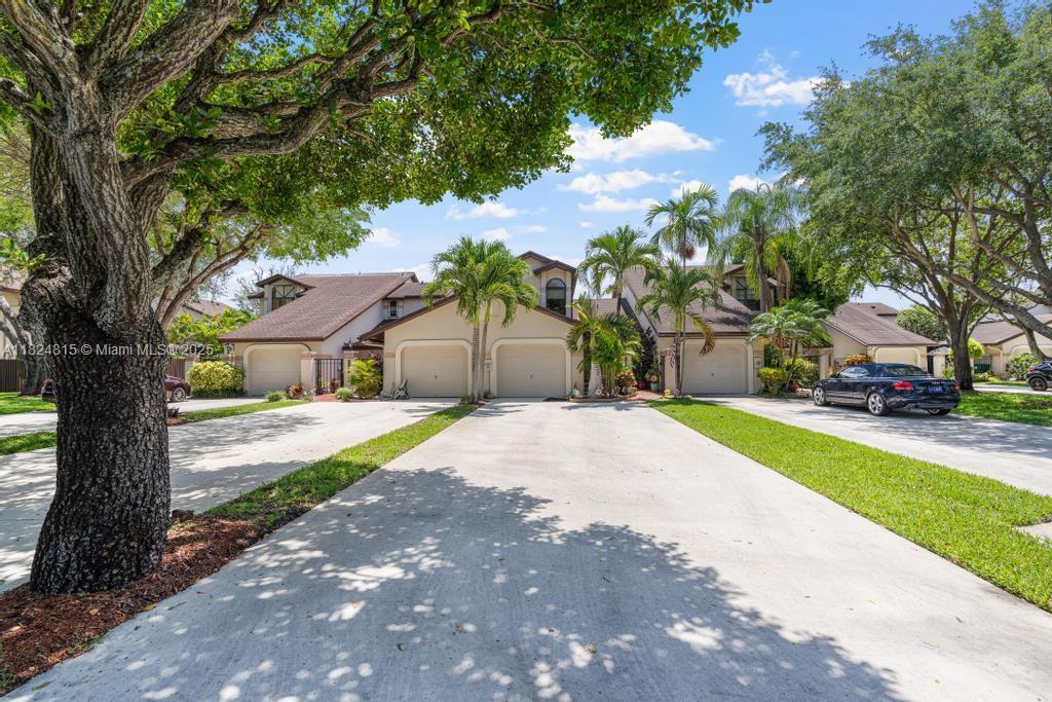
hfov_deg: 96.7
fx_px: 468
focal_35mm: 16
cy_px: 351
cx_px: 526
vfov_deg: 73.8
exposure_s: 1/125
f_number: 8
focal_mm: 16
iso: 400
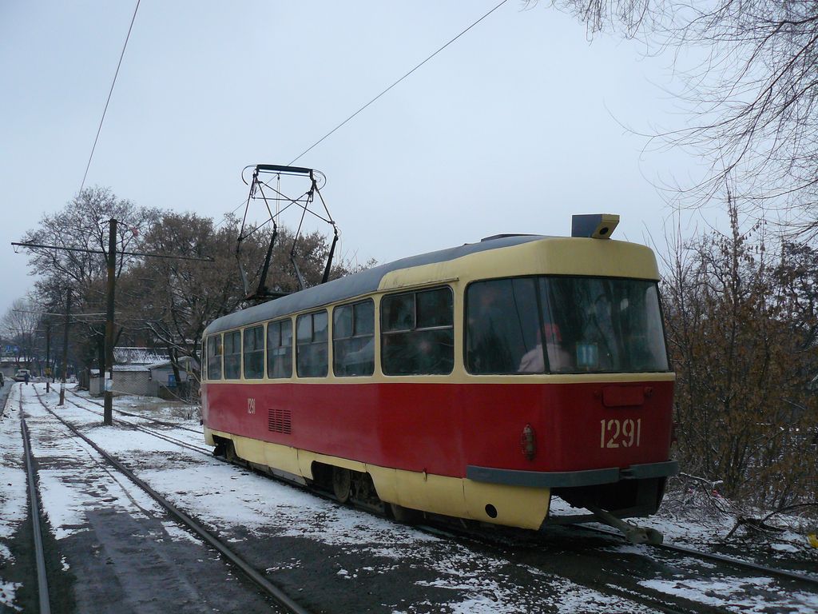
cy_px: 307
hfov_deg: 51.4
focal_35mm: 36
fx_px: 851
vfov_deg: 39.7
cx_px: 409
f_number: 2.8
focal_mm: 6
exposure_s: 1/640
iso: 200
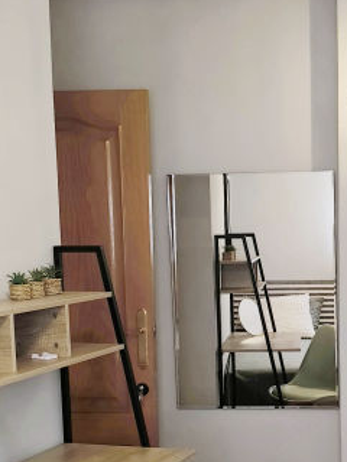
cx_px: 320
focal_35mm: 67
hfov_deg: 21.4
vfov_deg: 28.6
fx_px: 896
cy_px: 331
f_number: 1.65
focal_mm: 6.14
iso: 125
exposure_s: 1/100
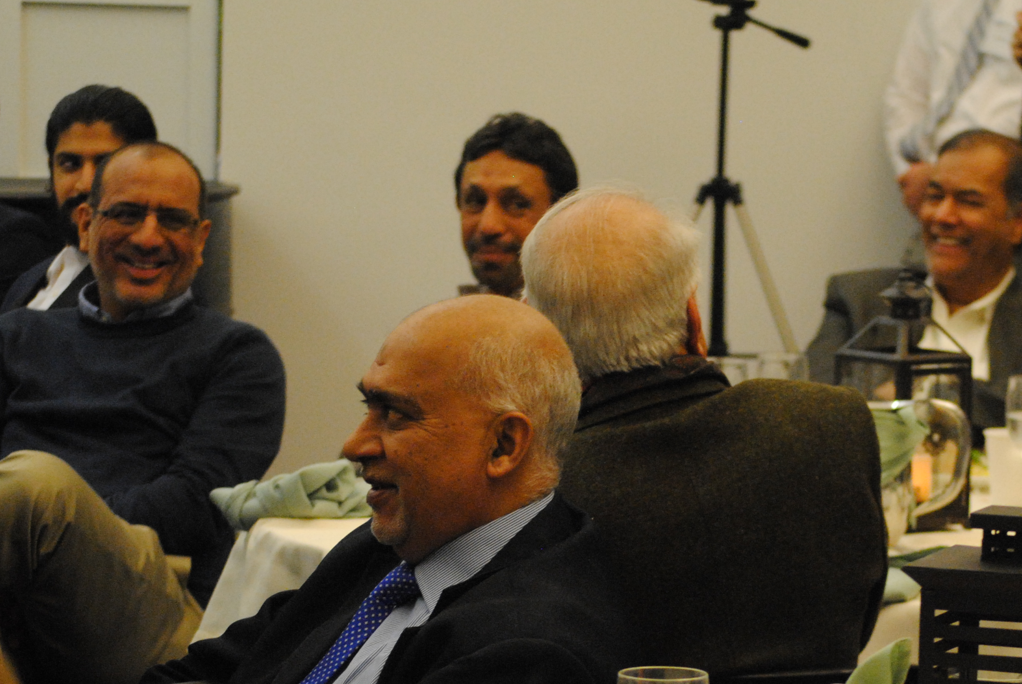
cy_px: 507
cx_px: 731
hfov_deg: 14.1
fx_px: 4118
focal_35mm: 145
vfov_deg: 9.5
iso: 1000
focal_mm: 55
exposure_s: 1/30
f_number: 4
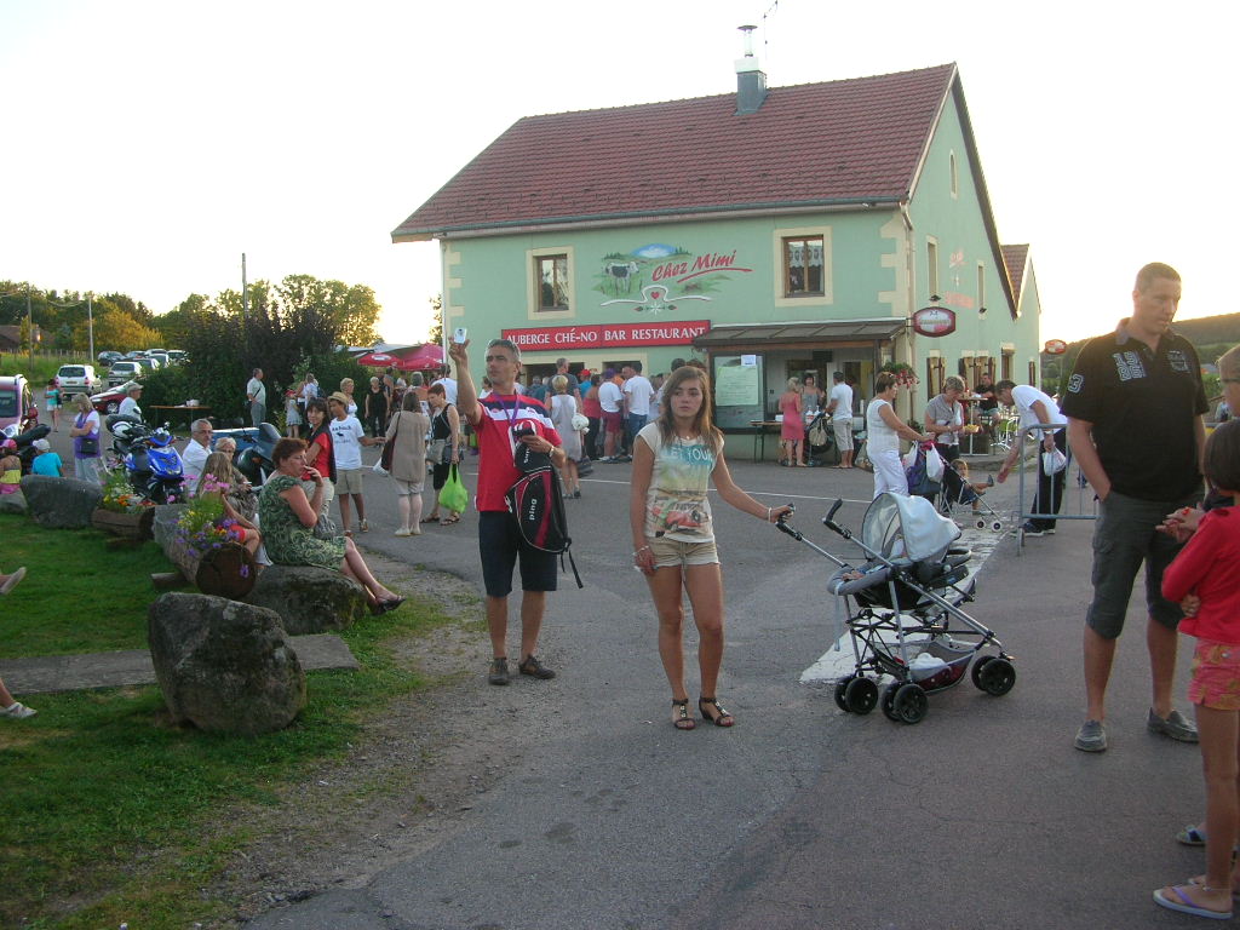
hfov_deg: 52.6
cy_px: 465
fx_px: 1254
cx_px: 620
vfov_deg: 40.7
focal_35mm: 35
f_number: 2.8
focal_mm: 5.8
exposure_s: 1/49.6
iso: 50
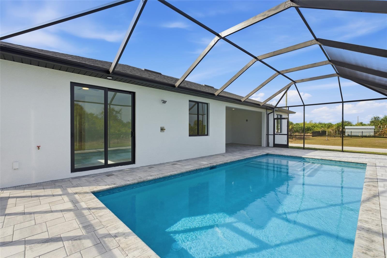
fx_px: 172
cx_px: 194
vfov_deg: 73.7
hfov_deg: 96.7
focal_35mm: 16
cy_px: 129
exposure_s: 1/2000
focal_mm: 16
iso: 400
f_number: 9
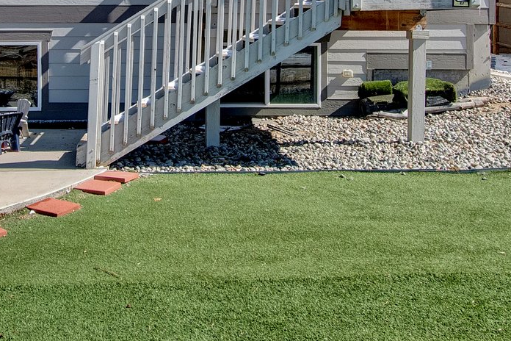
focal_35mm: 51
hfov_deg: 38.4
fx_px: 720
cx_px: 154
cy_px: -50
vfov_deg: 24.5
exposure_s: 1/2500
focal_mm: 11.5
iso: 640
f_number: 8
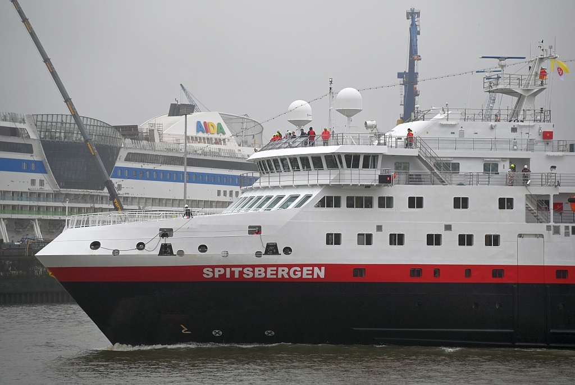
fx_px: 1919
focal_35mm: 120
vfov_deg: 11.4
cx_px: 288
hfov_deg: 17.0
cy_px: 192
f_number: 4
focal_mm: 120
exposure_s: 1/500
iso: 220
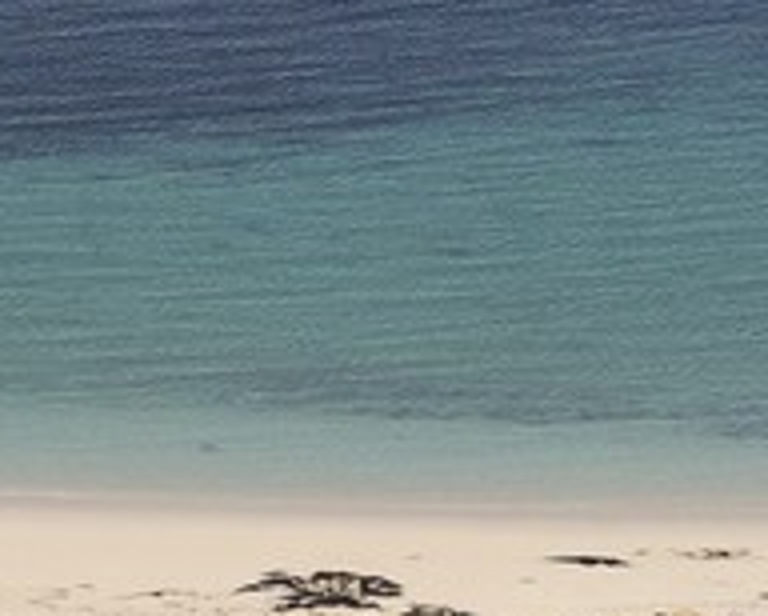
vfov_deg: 1.2
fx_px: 28396
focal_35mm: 1248
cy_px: 144
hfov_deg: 1.5
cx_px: -2016
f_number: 6.3
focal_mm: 160
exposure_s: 1/1000
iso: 400
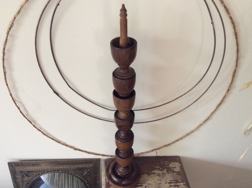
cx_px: 128
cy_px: 96
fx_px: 240
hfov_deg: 55.4
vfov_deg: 42.8
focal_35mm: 33
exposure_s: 1/25
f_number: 2.4
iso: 125
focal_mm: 3.3
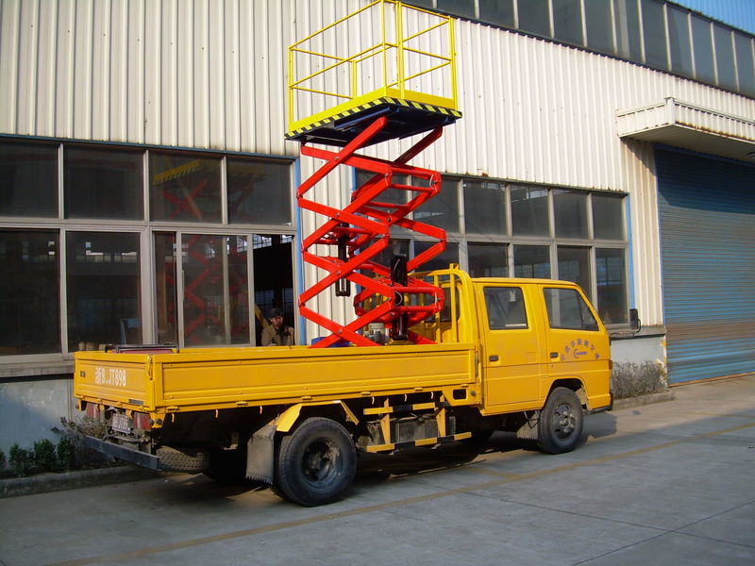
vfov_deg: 37.7
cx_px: 378
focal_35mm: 38
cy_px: 283
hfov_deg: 49.0
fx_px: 829
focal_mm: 6.3
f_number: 2.8
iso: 50
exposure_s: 1/458
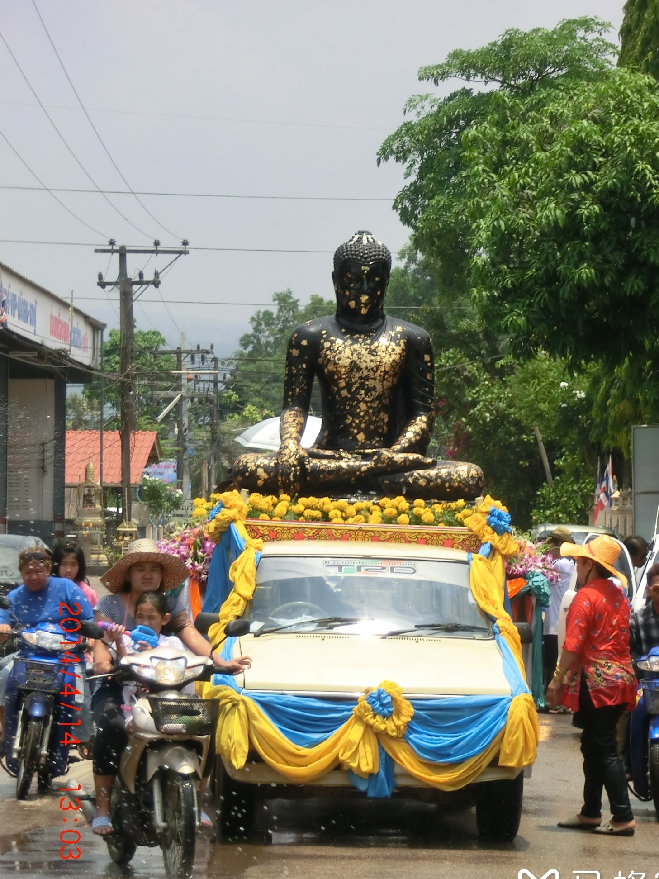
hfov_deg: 8.5
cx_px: 346
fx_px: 4443
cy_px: 456
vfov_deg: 11.3
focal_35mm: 175
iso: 80
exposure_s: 1/400
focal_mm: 29.44
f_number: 5.9
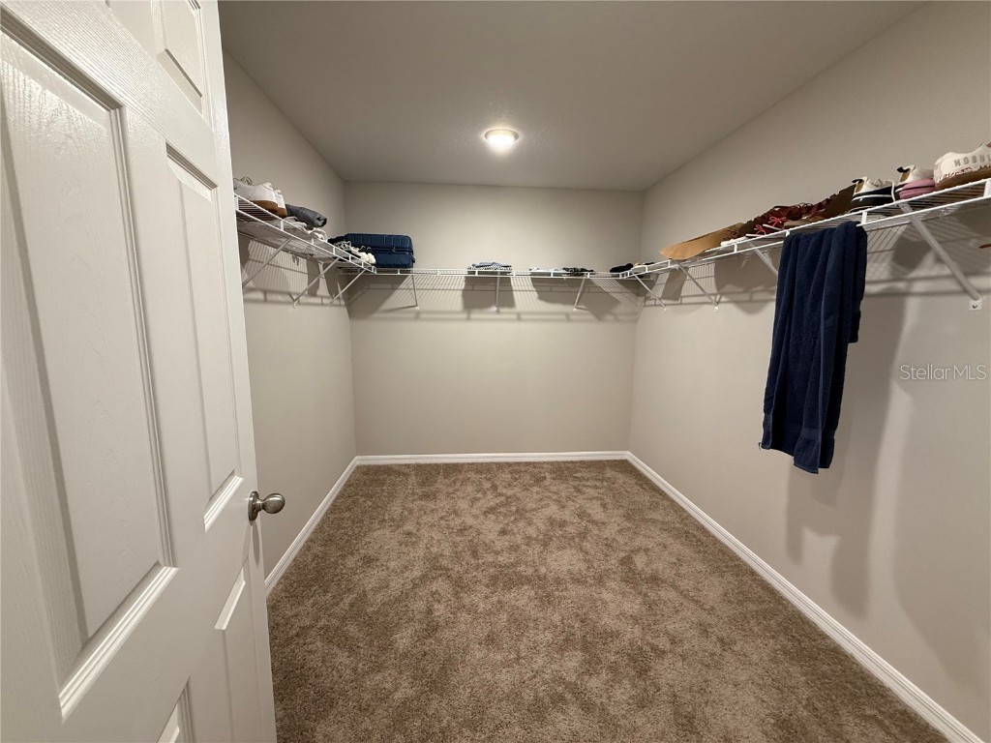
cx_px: 496
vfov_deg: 85.7
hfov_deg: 102.1
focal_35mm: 14
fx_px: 401
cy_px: 372
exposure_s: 1/60
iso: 250
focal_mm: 2.22
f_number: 2.2
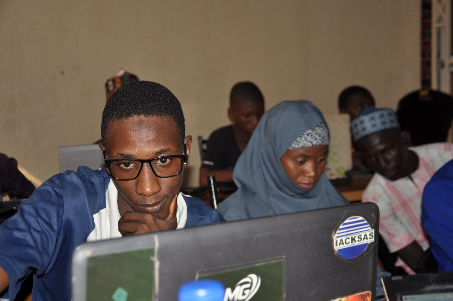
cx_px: 226
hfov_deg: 35.1
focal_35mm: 57
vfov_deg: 23.7
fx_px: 716
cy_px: 150
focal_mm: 38
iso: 200
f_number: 4.5
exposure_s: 1/60
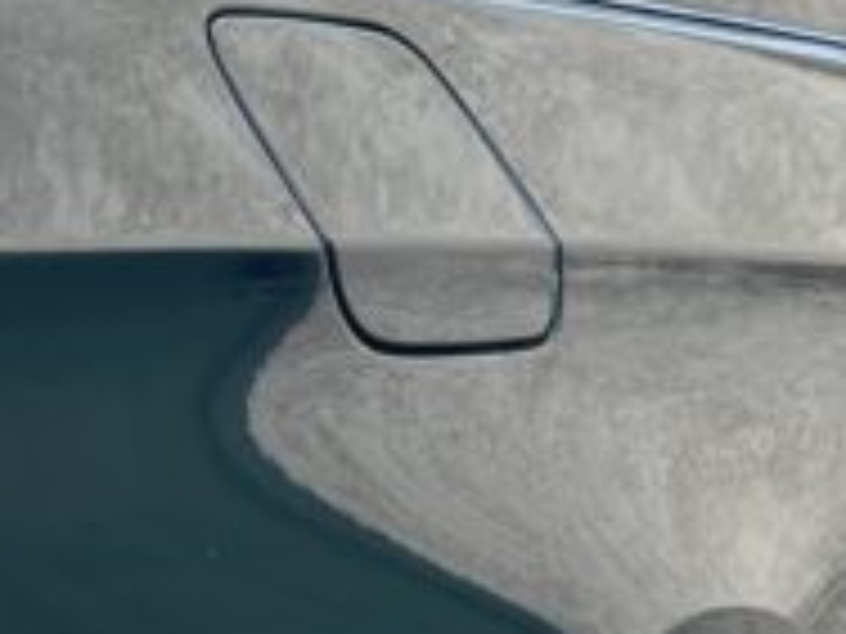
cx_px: 598
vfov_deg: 7.2
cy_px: 971
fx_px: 4986
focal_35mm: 204
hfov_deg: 9.7
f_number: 1.78
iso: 64
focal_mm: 6.86
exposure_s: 1/337
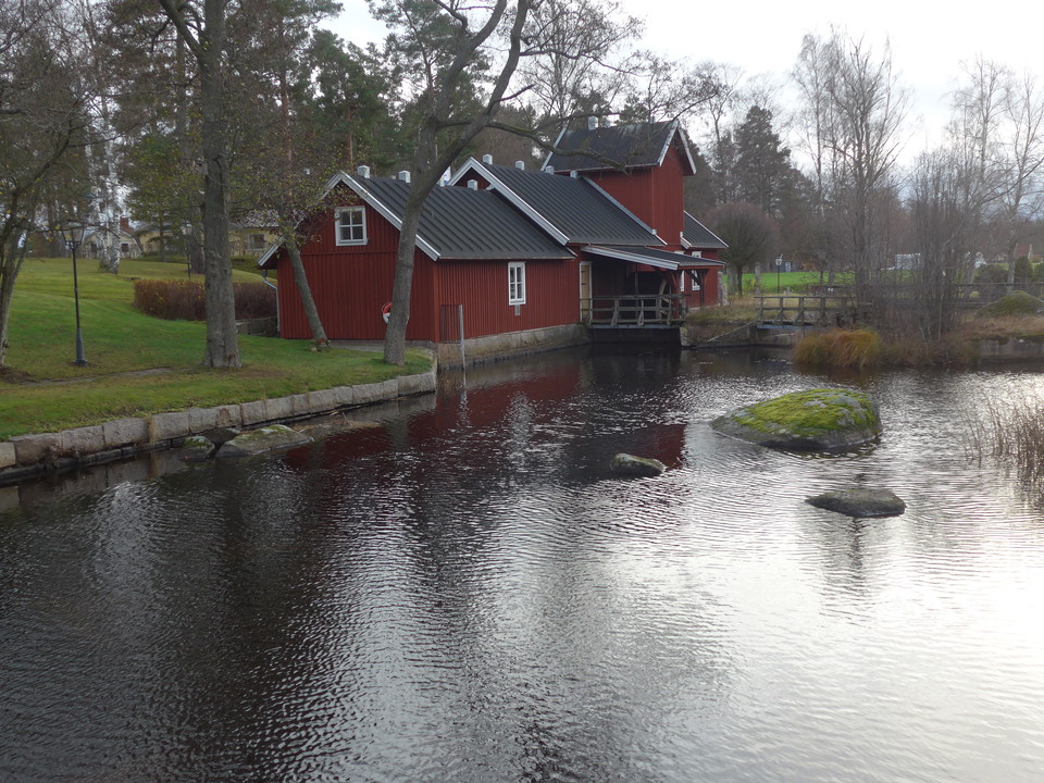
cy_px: 392
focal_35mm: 36
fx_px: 1086
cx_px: 522
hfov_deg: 51.4
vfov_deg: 39.7
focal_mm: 7.5
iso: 80
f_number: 2.8
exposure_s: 1/320
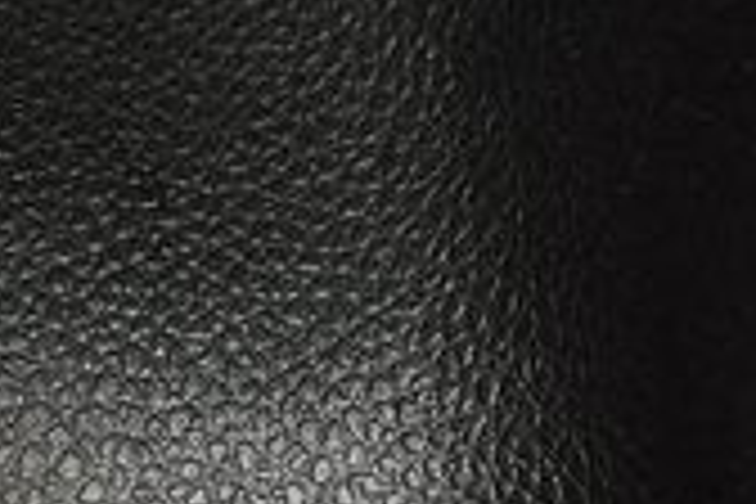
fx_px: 8420
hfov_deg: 5.1
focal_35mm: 401
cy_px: 367
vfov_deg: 3.4
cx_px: 1336
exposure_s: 1/125
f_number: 8
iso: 100
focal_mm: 70
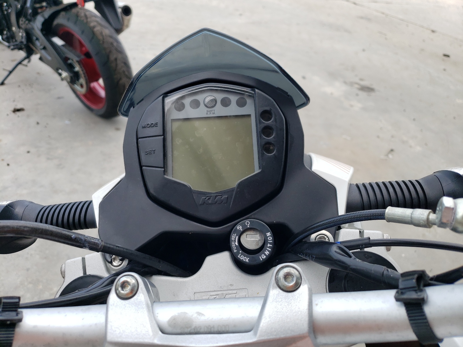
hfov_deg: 67.3
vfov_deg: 53.1
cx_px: 232
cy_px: 174
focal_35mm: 26
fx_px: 348
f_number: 1.5
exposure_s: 1/909
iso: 50
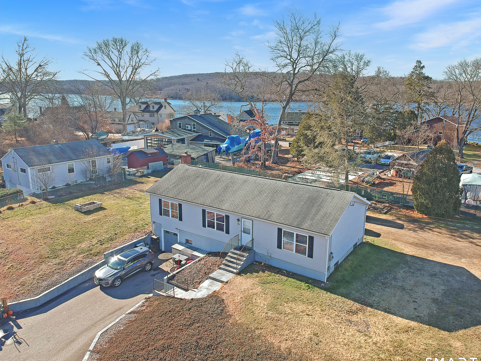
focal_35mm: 26
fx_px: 361
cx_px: 250
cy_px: 183
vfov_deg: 53.1
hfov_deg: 67.3
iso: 100
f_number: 2.6
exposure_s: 1/320
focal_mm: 4.49
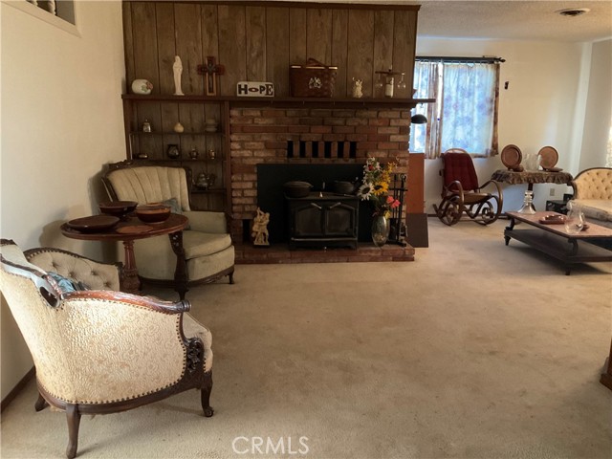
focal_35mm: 29
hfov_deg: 61.7
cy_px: 230
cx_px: 306
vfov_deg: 48.2
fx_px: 513
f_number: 1.8
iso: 320
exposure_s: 1/30
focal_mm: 3
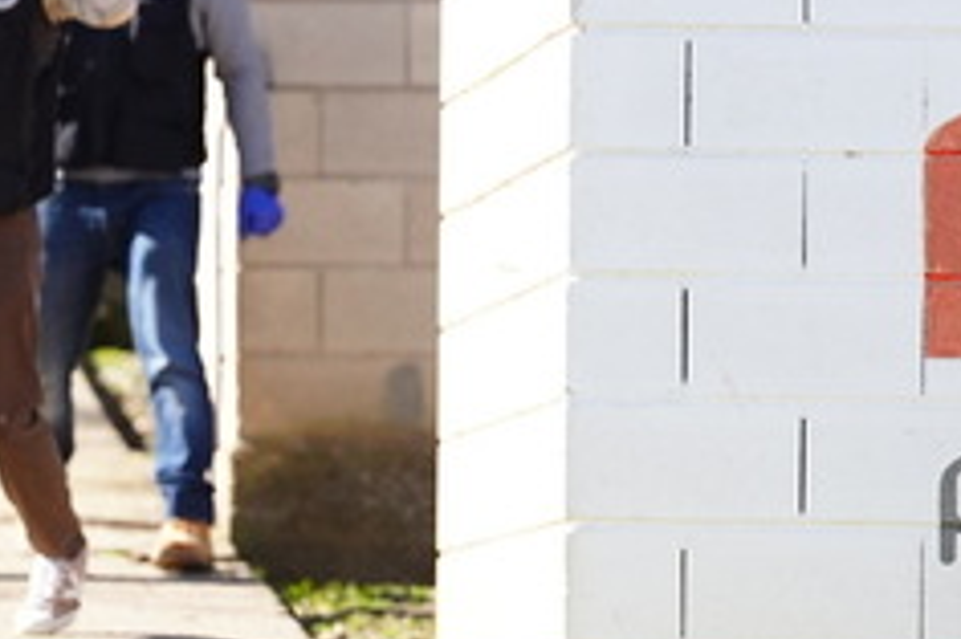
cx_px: 713
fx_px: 15445
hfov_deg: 3.6
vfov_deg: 2.4
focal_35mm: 579
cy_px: 151
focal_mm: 188
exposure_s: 1/6400
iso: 1250
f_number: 2.8
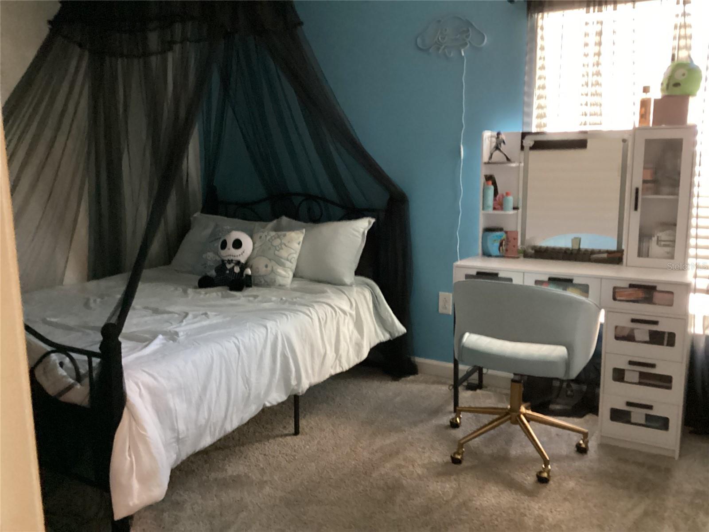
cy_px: 266
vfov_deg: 45.4
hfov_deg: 58.4
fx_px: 635
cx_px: 354
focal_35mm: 31
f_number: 2.4
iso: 640
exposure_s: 1/17
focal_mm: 3.3
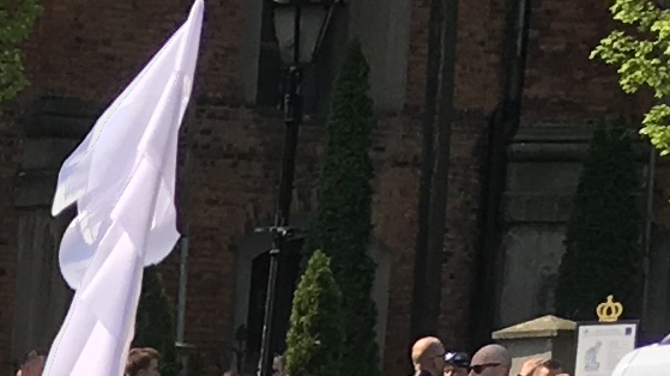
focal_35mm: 228
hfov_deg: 8.6
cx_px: -955
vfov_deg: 4.9
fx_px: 4049
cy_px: 1423
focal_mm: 4.15
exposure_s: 1/905
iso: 25
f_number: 2.2
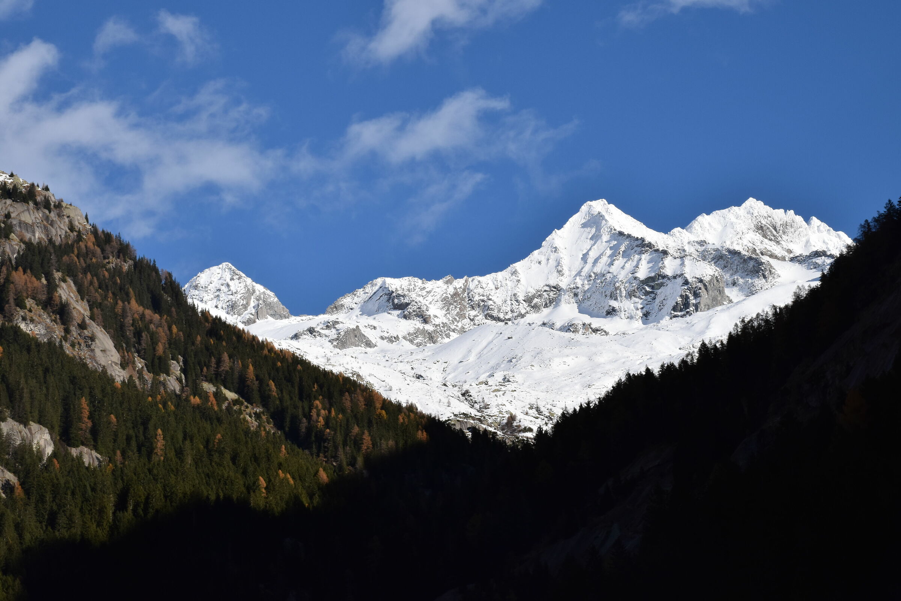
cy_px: 300
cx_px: 450
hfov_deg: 22.6
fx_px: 2252
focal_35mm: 90
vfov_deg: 15.2
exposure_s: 1/400
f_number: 20
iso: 400
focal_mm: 60
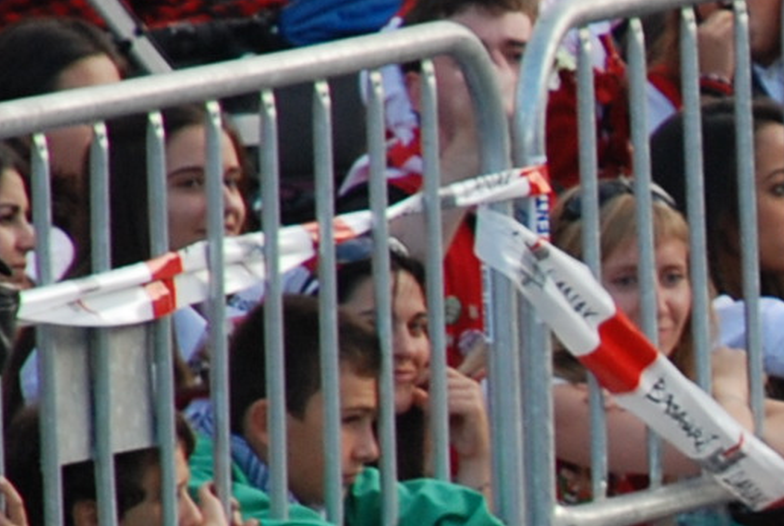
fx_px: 24800
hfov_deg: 1.8
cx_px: 1541
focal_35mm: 1137
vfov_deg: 1.2
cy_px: 666
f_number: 5.6
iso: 250
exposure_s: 1/125
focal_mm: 135
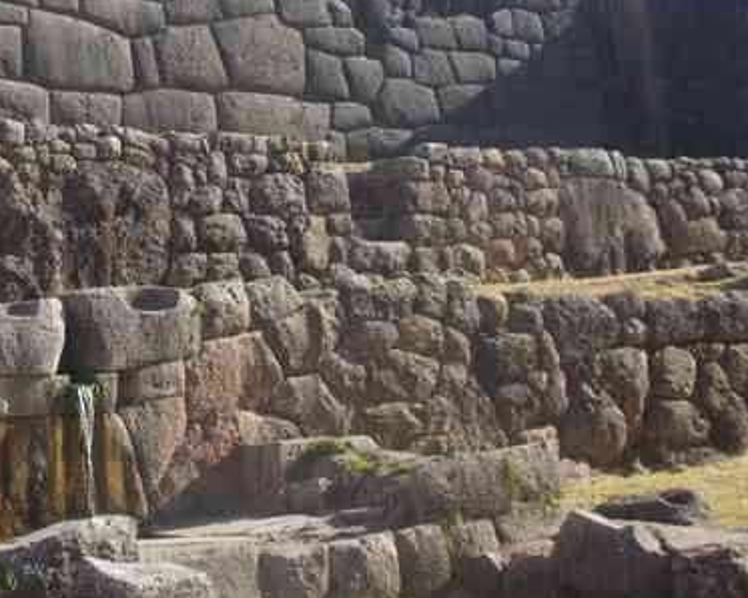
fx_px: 1754
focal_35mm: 79
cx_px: -43
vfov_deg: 19.2
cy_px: 167
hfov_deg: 22.9
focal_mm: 21
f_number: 11
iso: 200
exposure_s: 1/50
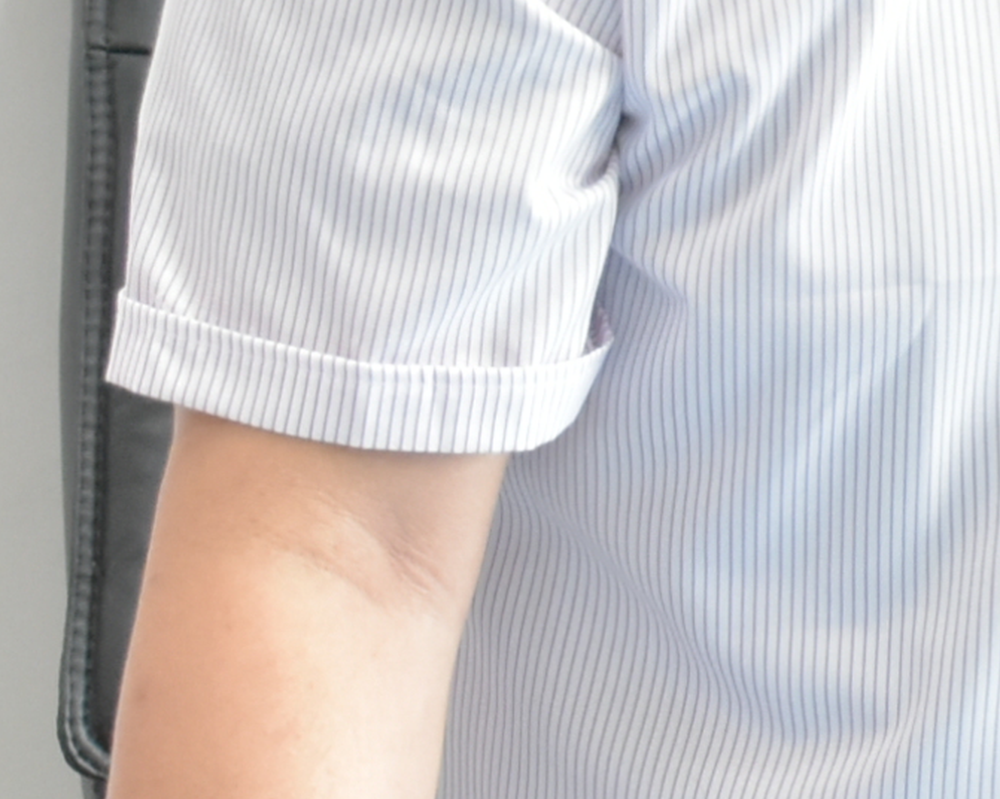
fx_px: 6423
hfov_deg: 8.8
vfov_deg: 7.1
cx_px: 1328
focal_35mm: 217
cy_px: -107
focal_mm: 23
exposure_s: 1/80
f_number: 3.8
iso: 1100
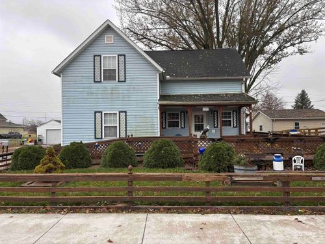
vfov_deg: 53.1
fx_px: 244
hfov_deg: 67.3
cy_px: 122
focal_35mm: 26
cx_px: 162
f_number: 1.6
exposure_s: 1/318
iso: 50
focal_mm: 5.96
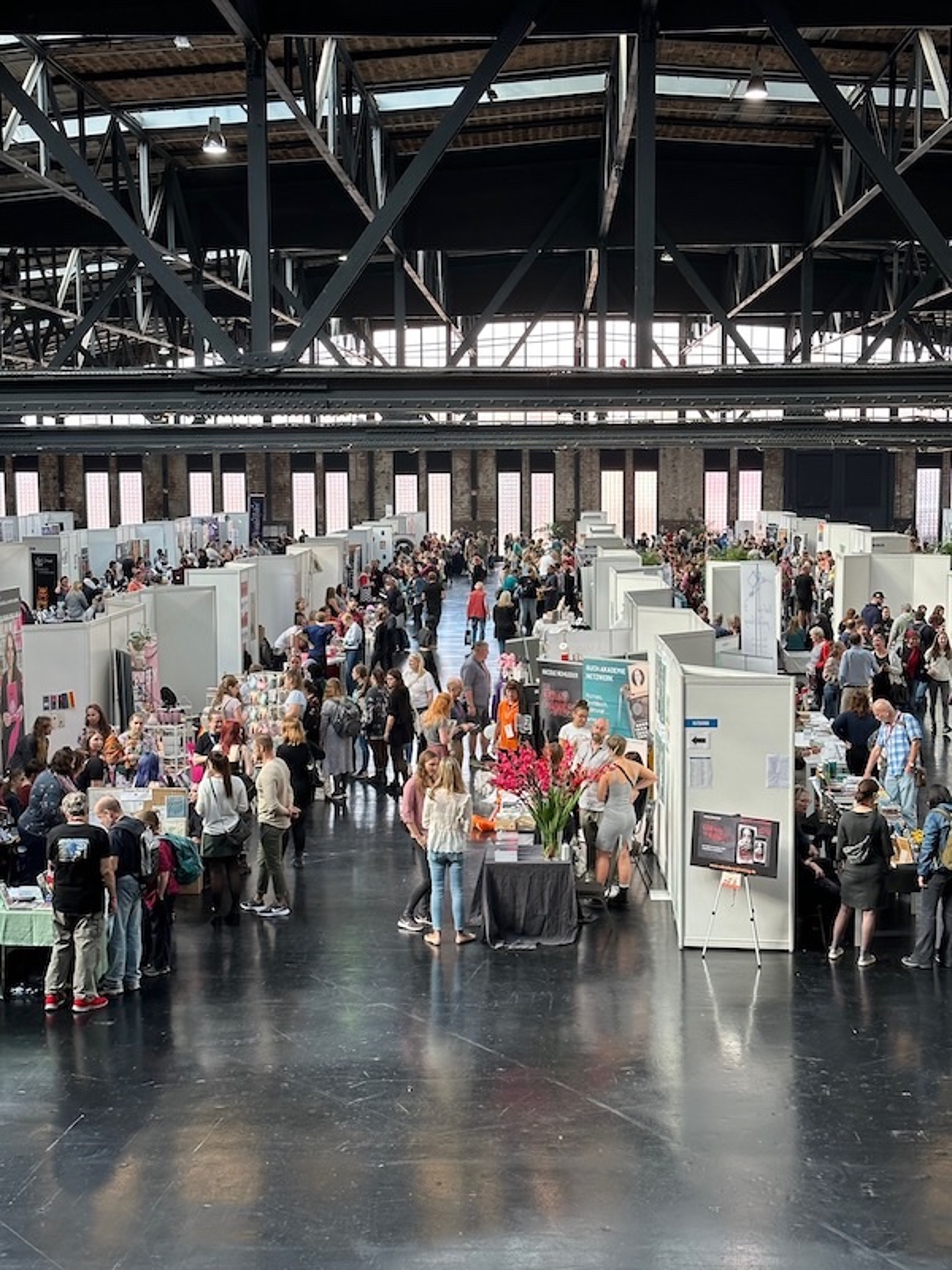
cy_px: 635
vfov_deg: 39.7
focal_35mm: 48
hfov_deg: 30.3
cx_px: 476
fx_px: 1760
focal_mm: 6.86
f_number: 1.78
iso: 80
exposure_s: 1/100
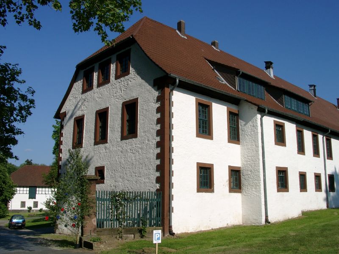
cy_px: 127
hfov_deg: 52.6
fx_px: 343
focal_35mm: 35
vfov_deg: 40.7
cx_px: 170
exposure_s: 1/659
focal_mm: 7.39
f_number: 5.6
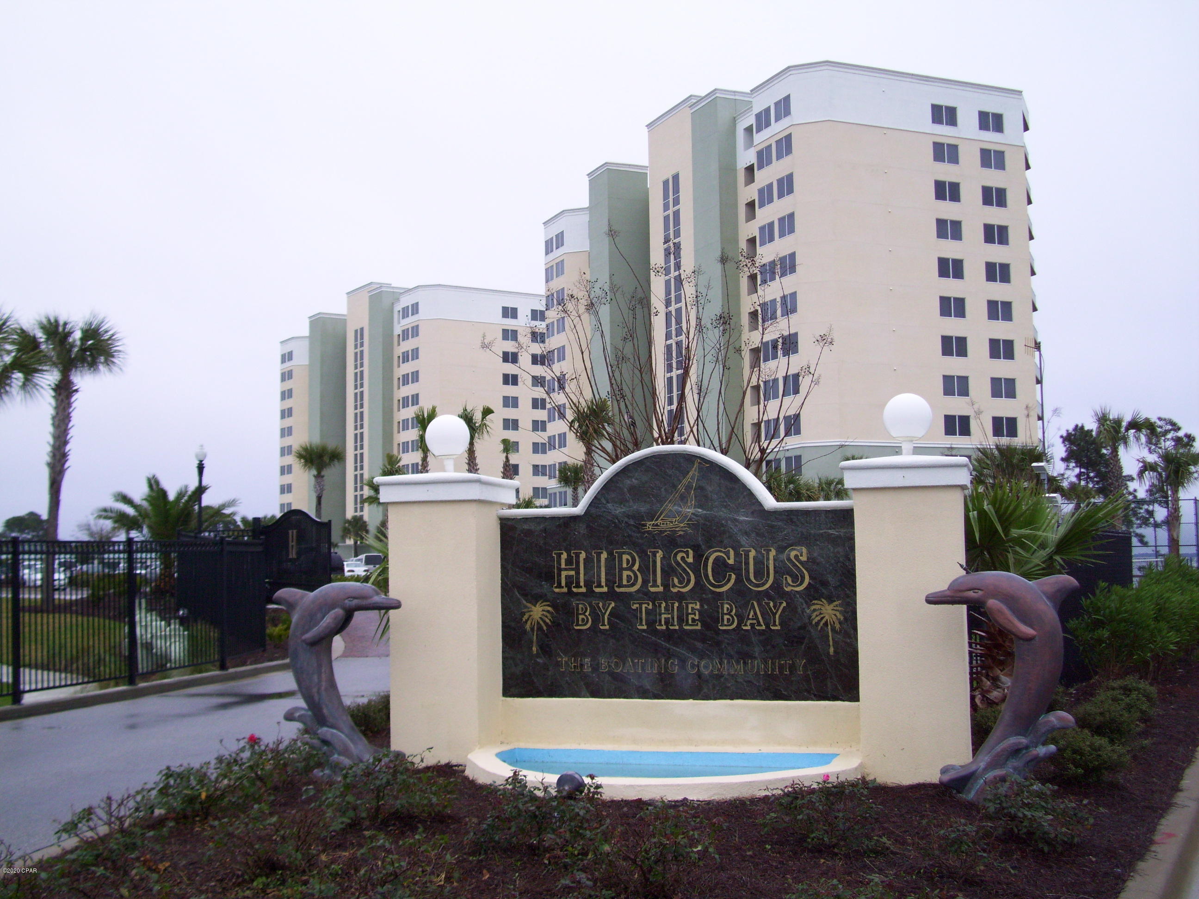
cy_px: 450
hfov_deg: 46.8
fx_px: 1385
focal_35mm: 40
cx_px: 600
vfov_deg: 36.0
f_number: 3.4
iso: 80
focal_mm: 7.1
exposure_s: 1/200
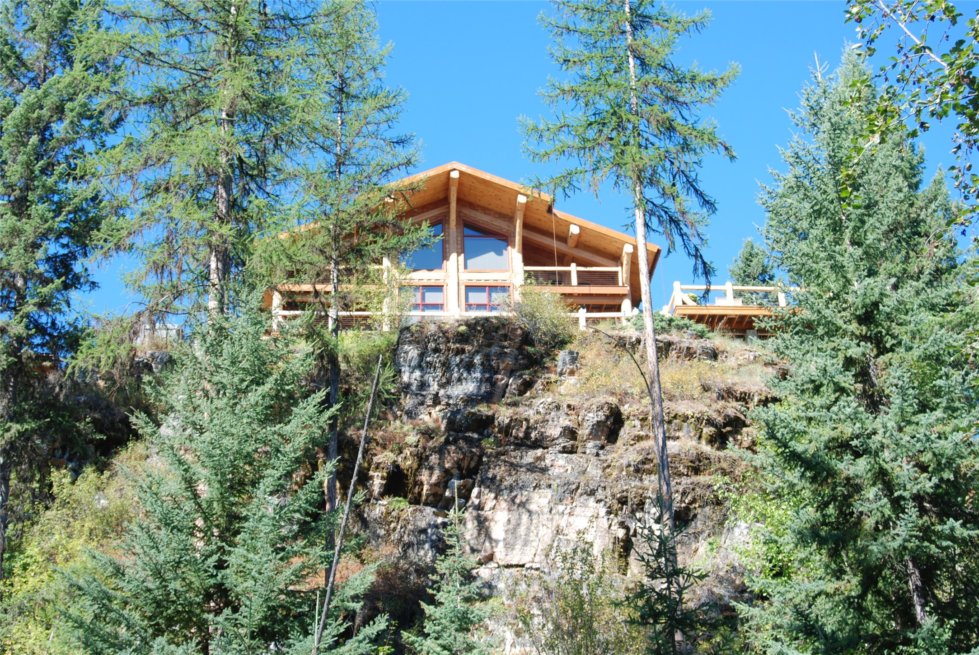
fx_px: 1552
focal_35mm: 57
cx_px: 490
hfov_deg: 35.0
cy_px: 328
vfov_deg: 23.8
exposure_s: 1/125
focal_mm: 38
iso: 100
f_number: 5.6
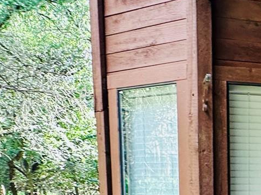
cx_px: 321
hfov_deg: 27.8
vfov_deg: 22.1
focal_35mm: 60
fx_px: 452
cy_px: 247
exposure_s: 1/99
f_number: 2.2
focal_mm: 2.22
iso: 160
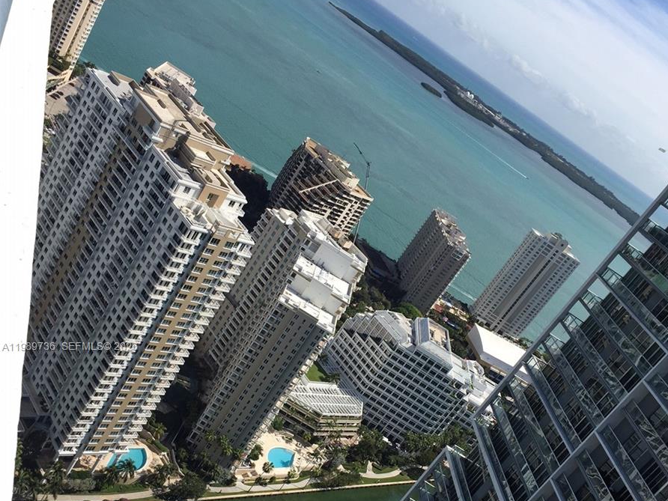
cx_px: 336
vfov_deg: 36.3
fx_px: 753
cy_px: 347
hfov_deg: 47.9
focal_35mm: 39
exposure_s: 1/2475
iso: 32
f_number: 2.2
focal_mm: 4.15
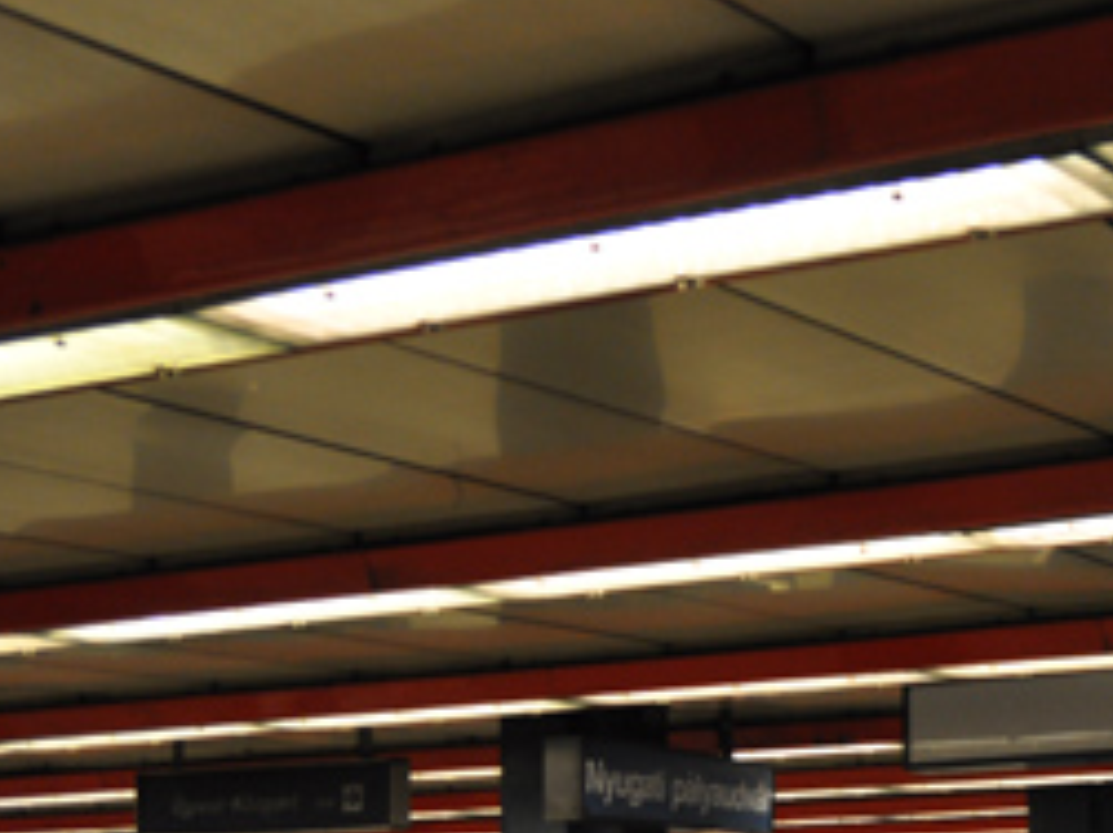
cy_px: 806
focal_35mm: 83
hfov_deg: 22.9
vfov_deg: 17.4
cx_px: 1024
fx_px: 2667
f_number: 4
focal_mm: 24
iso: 800
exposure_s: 1/60
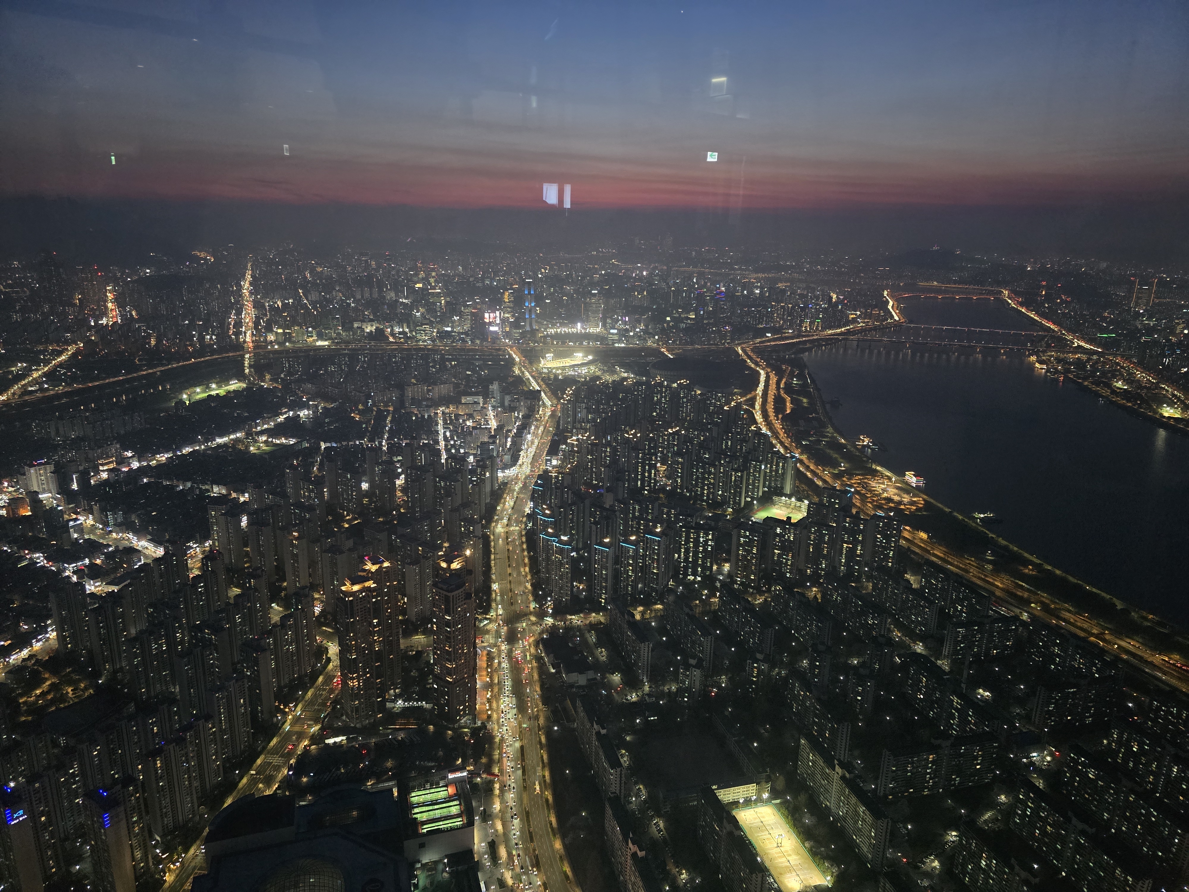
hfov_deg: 73.9
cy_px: 446
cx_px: 594
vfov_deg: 58.9
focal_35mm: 23
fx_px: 790
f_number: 1.7
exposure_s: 1/40
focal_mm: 6.3
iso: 1600
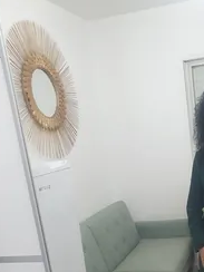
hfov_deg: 29.8
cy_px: 222
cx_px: 154
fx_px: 377
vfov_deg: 38.0
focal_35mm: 48
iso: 200
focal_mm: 4.32
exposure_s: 1/50
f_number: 2.4
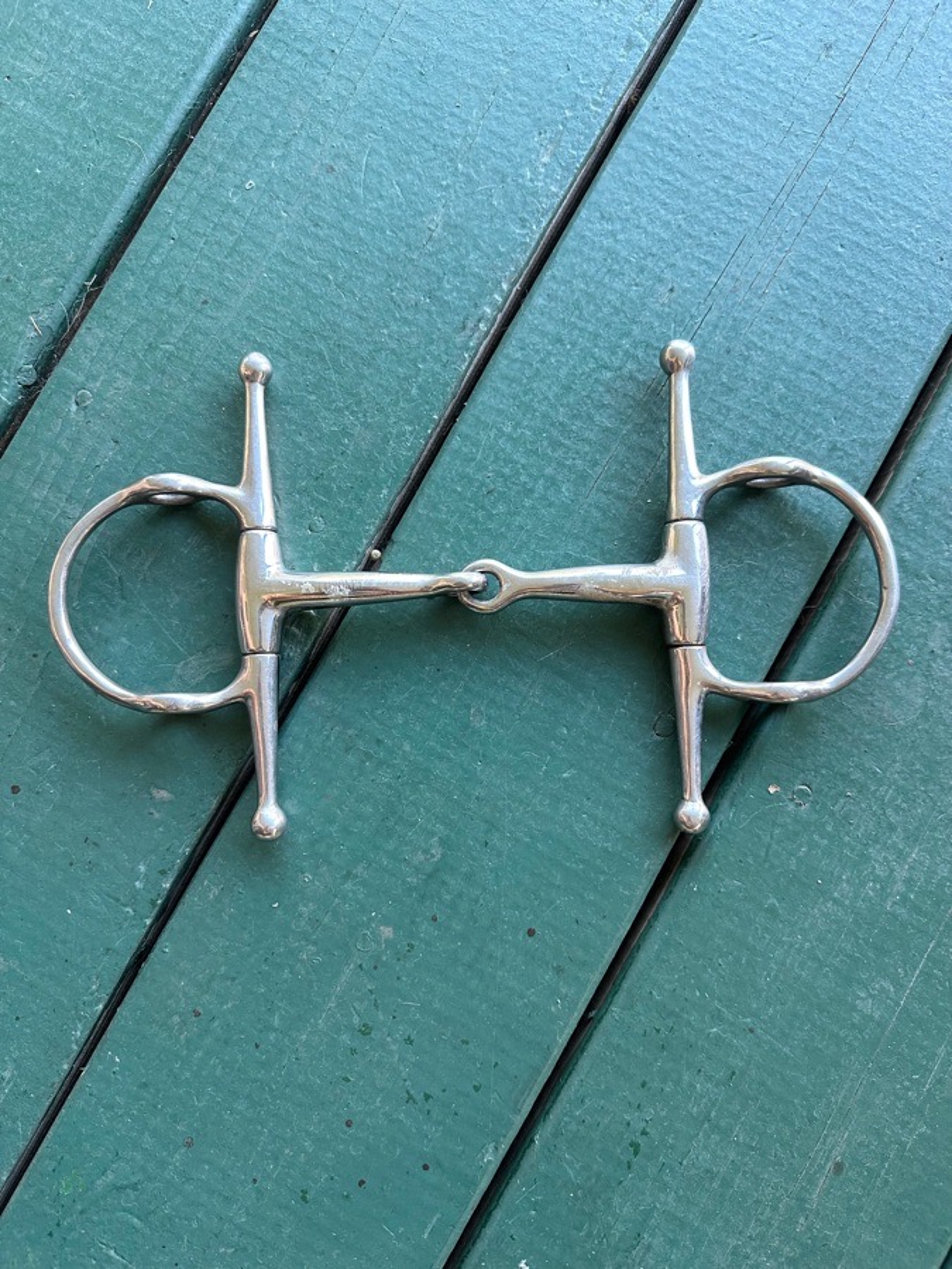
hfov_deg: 56.8
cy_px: 634
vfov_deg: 71.6
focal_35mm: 24
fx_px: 880
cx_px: 476
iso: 200
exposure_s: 1/121
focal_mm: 6.86
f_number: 1.78
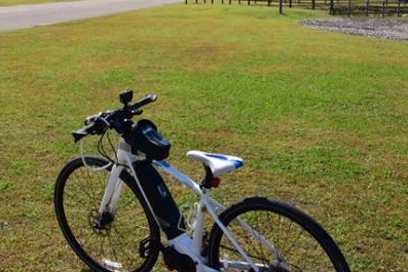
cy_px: 59
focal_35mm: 54
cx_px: 184
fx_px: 612
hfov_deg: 36.8
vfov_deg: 24.7
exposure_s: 1/800
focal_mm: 22
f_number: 14
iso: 1250
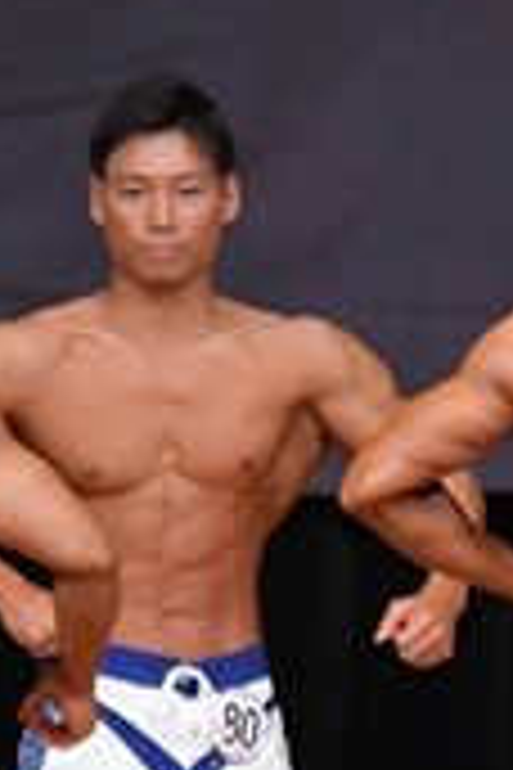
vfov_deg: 2.3
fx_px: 19578
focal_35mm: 916
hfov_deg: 1.5
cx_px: 718
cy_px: 775
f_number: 5.6
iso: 5000
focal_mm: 135
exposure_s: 1/400
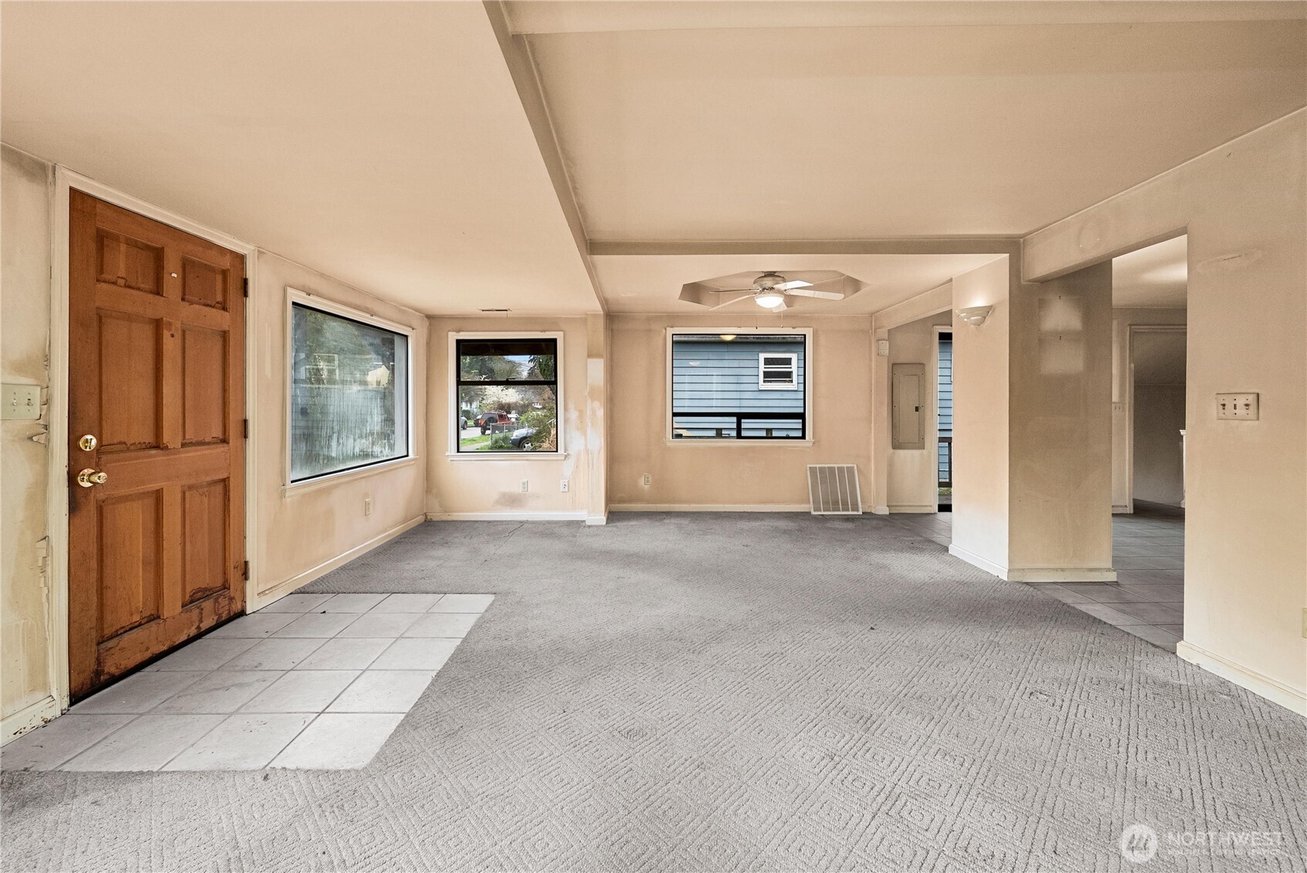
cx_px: 654
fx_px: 509
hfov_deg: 104.2
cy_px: 436
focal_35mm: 14
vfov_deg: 81.3
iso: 500
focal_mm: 14
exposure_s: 1/30
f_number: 7.1
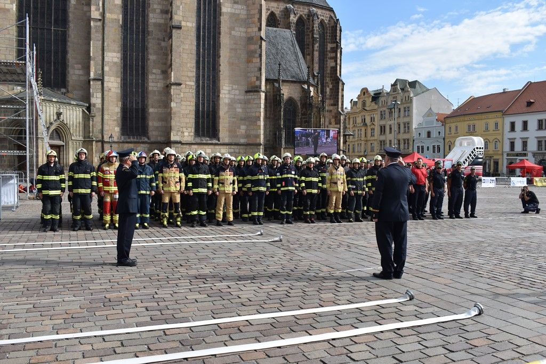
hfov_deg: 59.5
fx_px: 478
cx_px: 273
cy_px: 182
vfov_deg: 41.7
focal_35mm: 32
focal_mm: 21
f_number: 8
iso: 100
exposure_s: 1/250
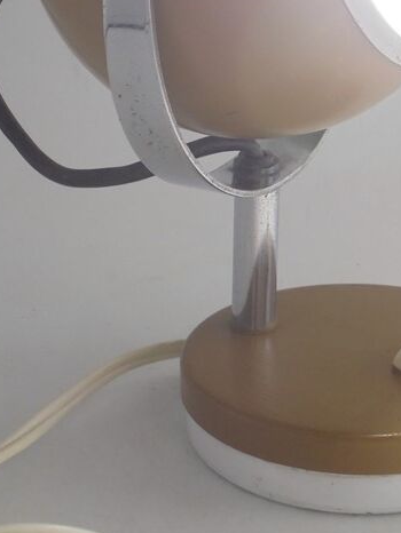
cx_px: 317
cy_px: 103
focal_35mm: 83
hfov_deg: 17.7
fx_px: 1281
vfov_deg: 23.2
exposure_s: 1/30
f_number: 4.5
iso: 160
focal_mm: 7.8
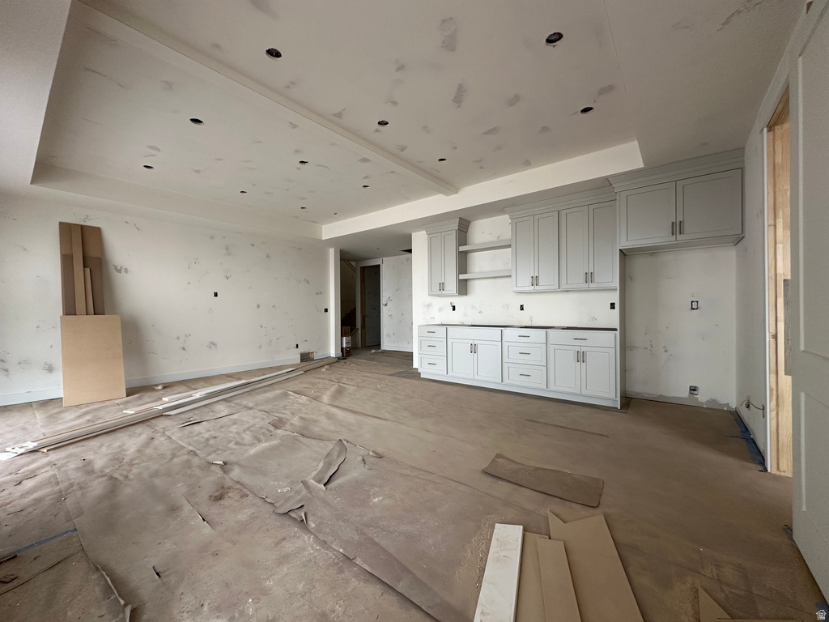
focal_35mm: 14
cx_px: 414
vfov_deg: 85.7
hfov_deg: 102.1
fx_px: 335
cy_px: 311
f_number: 2.2
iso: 160
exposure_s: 1/99
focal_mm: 2.22
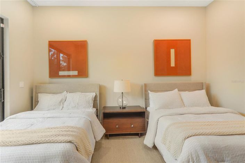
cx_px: 122
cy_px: 82
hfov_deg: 90.0
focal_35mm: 18
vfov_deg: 67.3
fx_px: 122
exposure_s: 1/60
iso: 100
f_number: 2
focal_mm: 12
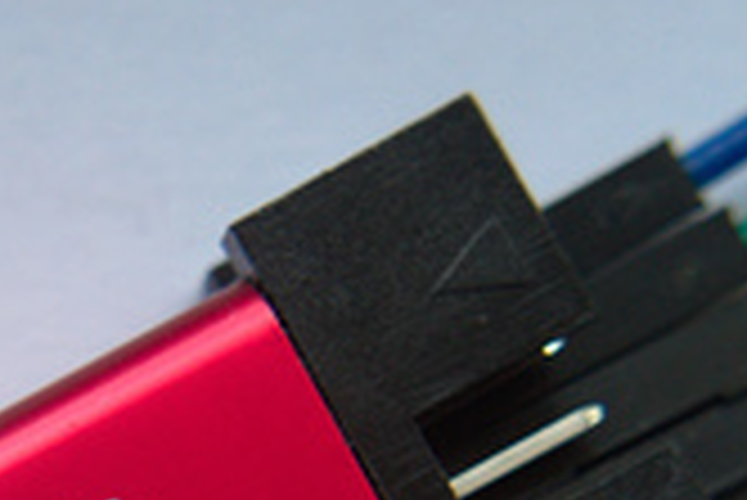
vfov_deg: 5.9
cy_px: 680
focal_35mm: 231
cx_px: -18
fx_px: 4797
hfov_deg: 8.8
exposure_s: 1/125
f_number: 5.6
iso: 400
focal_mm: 32
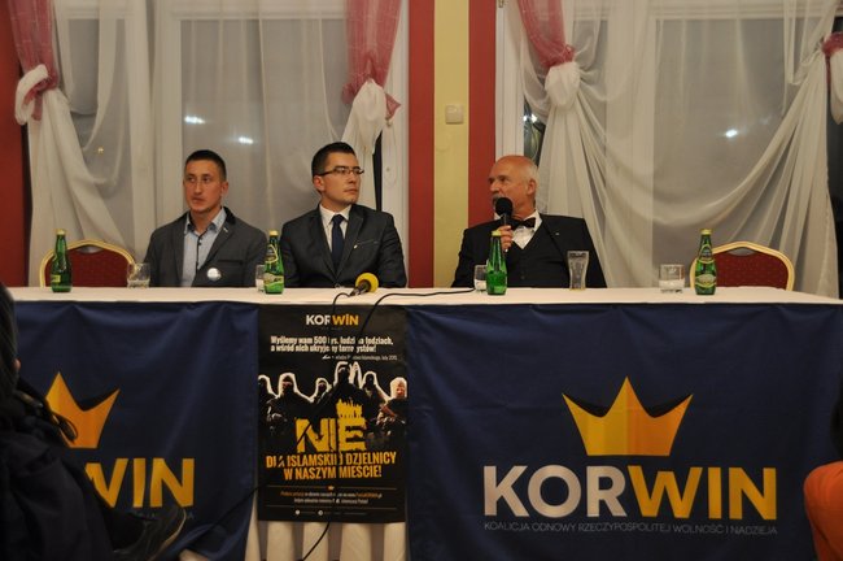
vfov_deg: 30.8
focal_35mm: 44
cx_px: 422
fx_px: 1018
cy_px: 280
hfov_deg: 45.0
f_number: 4
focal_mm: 29
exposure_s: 1/30
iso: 1000
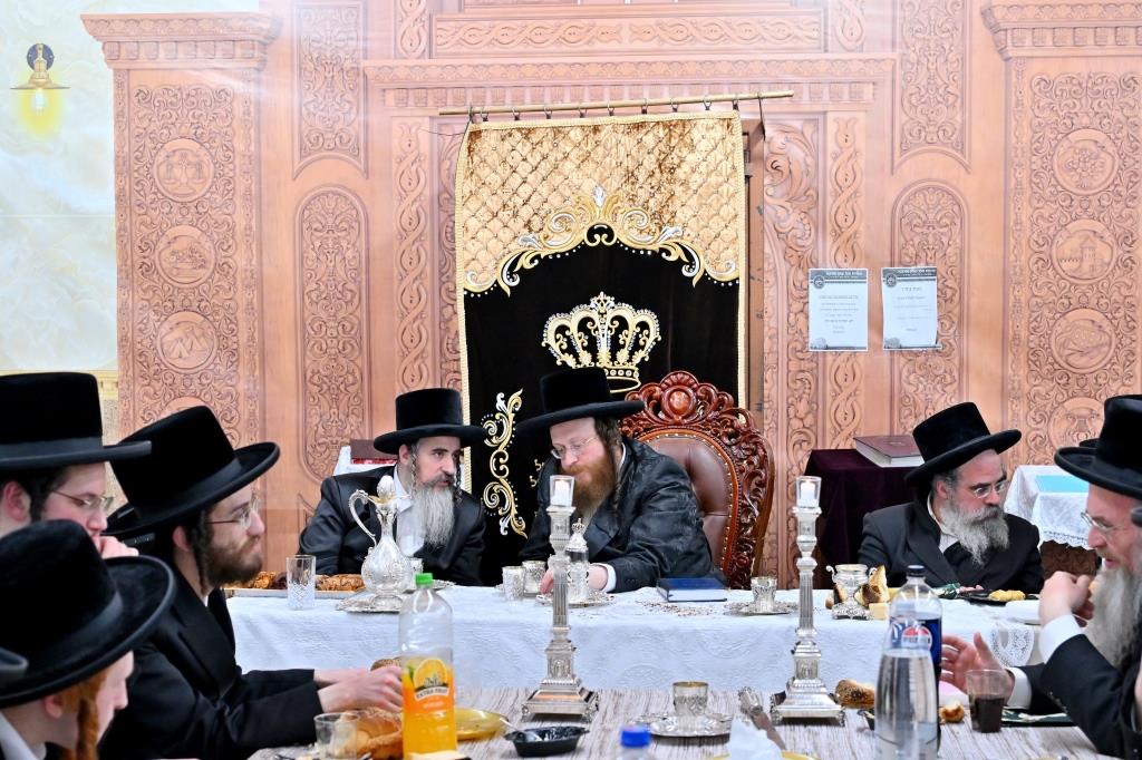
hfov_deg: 34.5
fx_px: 1839
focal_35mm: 58
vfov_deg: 23.4
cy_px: 380
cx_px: 571
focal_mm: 39
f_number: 4
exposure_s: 1/200
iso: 640
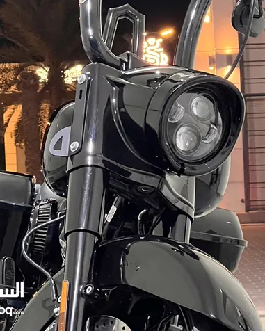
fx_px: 990
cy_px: 166
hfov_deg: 15.2
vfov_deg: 19.0
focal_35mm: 101
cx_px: 128
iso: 800
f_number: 2.8
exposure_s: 1/34
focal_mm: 9
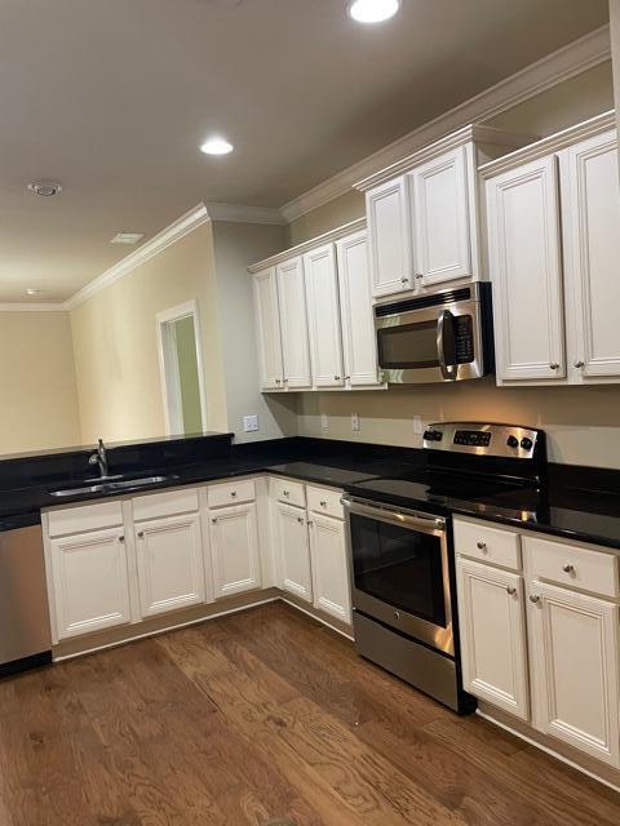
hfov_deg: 53.1
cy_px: 413
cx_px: 310
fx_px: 621
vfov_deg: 67.3
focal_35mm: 26
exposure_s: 1/60
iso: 320
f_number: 1.6
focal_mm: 4.2
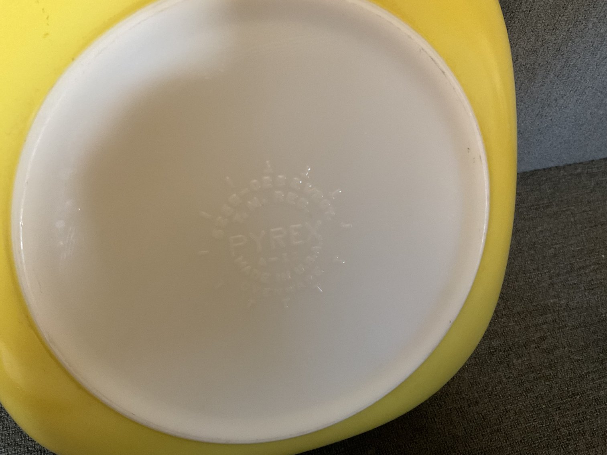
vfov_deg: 48.2
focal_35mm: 29
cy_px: 228
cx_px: 304
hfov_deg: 61.7
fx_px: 509
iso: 160
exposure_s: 1/50
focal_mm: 3
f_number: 1.8
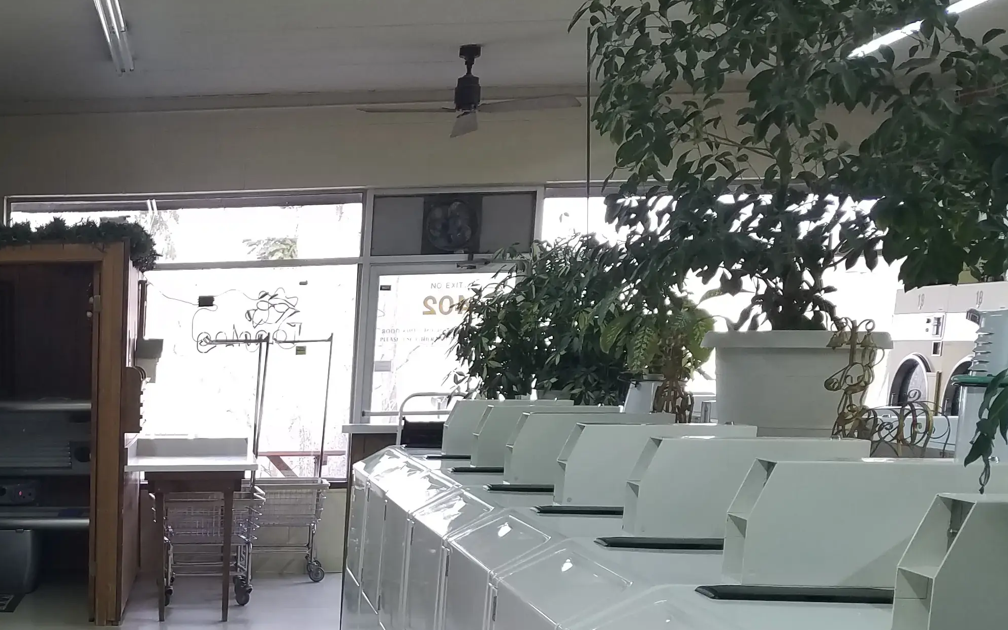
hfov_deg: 33.2
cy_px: 658
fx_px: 1538
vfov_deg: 22.1
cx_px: -5
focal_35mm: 56
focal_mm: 4.2
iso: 64
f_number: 1.7
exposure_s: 1/60
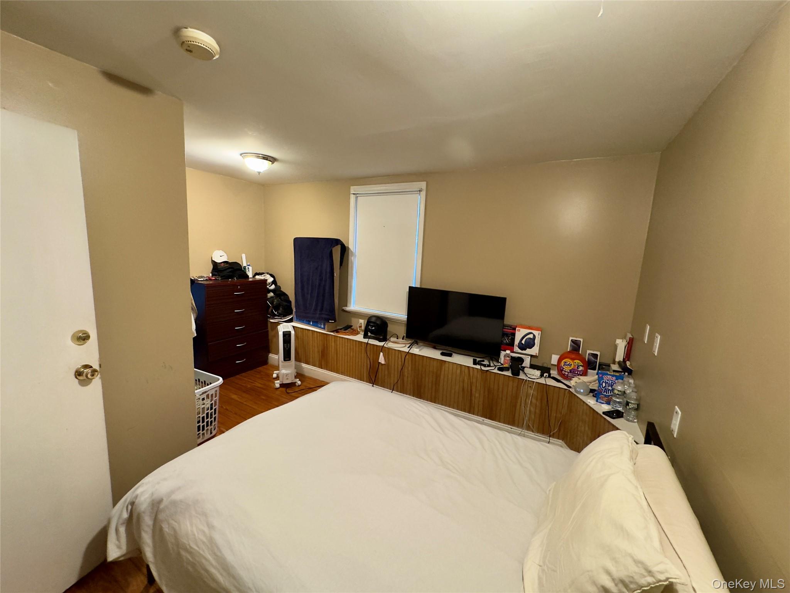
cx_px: 395
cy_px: 296
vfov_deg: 85.7
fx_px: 320
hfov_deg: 102.1
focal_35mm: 14
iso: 640
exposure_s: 1/60
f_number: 2.2
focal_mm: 2.22
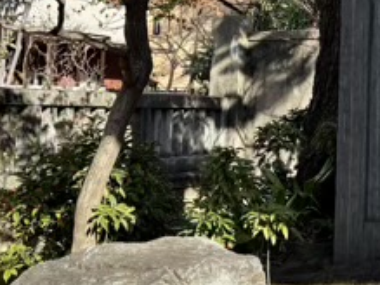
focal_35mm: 83
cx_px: 373
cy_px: 29
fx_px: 911
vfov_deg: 17.5
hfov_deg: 22.7
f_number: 1.6
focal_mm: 5.96
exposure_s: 1/1115
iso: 50
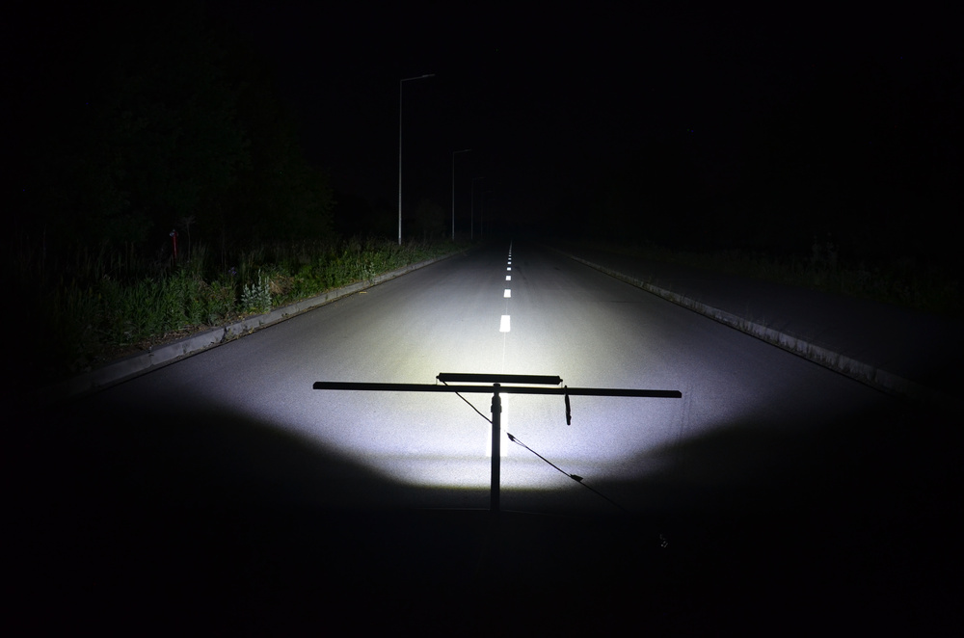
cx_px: 482
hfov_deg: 59.6
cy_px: 319
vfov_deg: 41.5
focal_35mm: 32
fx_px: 842
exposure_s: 1/5
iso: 800
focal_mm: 21
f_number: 5
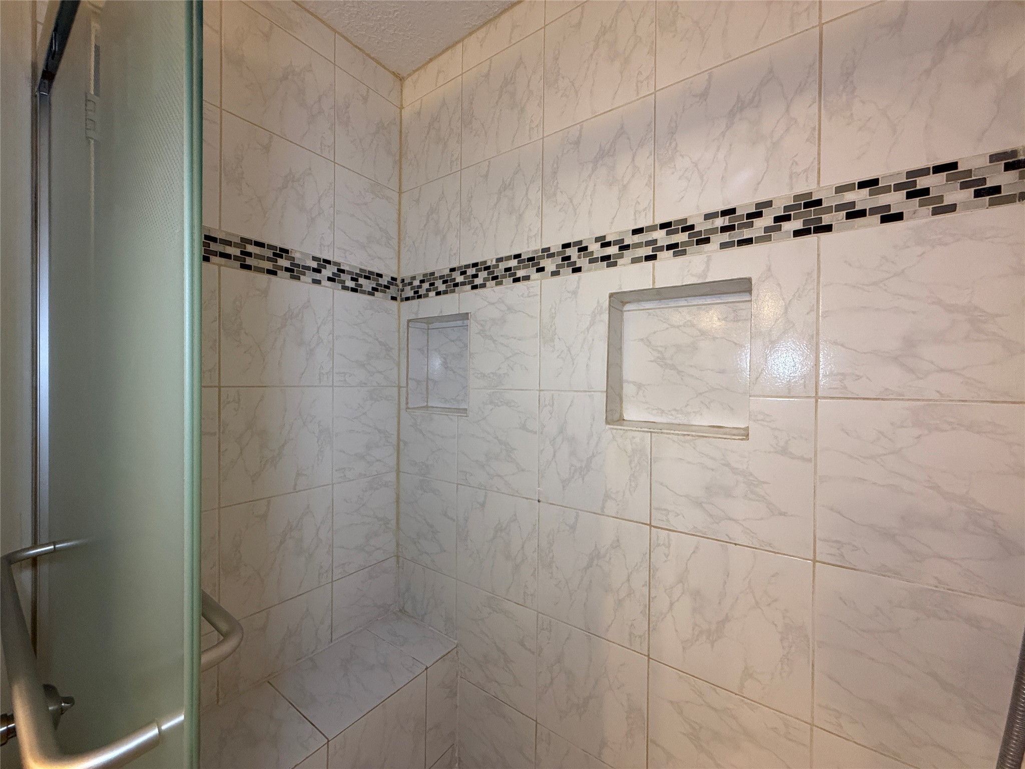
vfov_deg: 85.7
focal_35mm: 14
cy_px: 384
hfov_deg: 102.1
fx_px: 415
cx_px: 512
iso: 320
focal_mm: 2.22
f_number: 2.2
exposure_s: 1/120
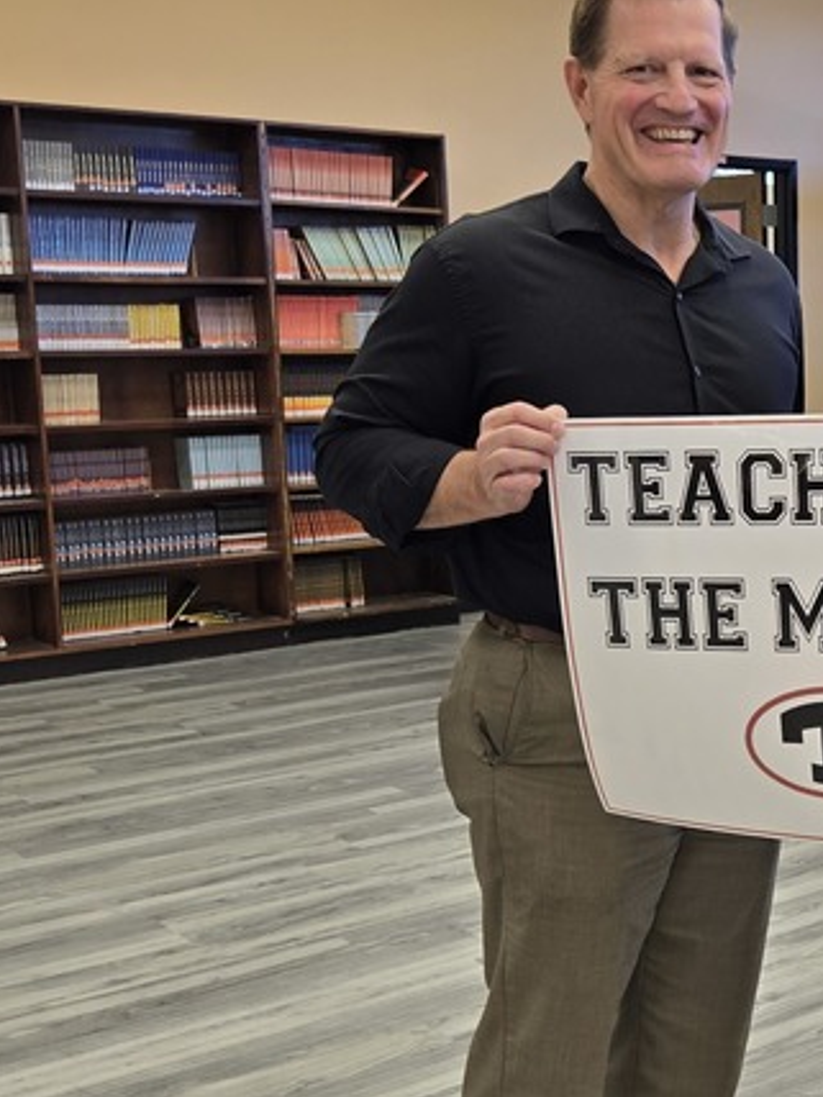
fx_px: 1744
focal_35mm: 55
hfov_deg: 24.9
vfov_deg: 34.8
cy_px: 651
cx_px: 882
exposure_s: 1/120
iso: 50
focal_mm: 5.4
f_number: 1.8
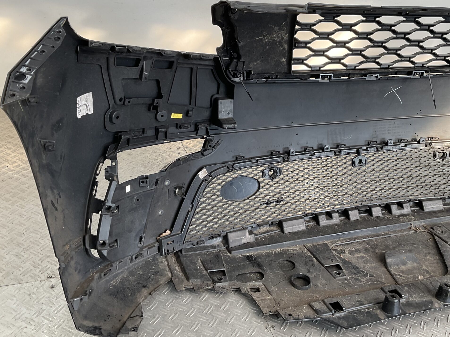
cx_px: 261
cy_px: 144
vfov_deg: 36.7
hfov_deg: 47.7
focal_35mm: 39
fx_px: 507
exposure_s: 1/149
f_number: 1.8
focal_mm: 3
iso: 16
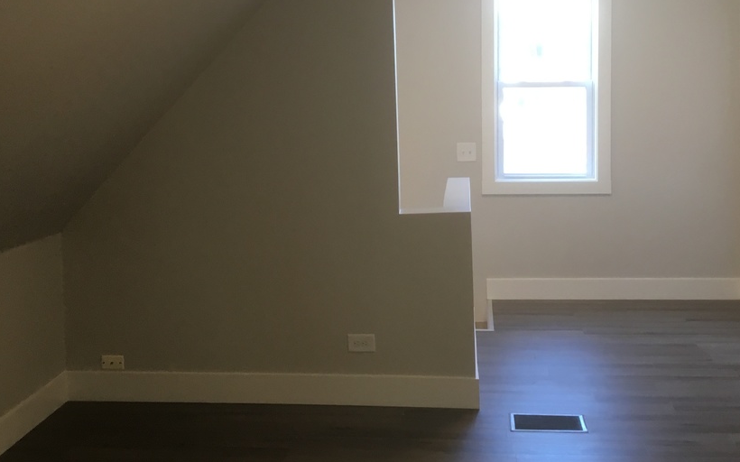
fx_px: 1089
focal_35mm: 54
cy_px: 130
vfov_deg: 23.8
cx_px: 371
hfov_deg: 37.5
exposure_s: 1/30
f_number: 2.2
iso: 50
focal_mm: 4.15
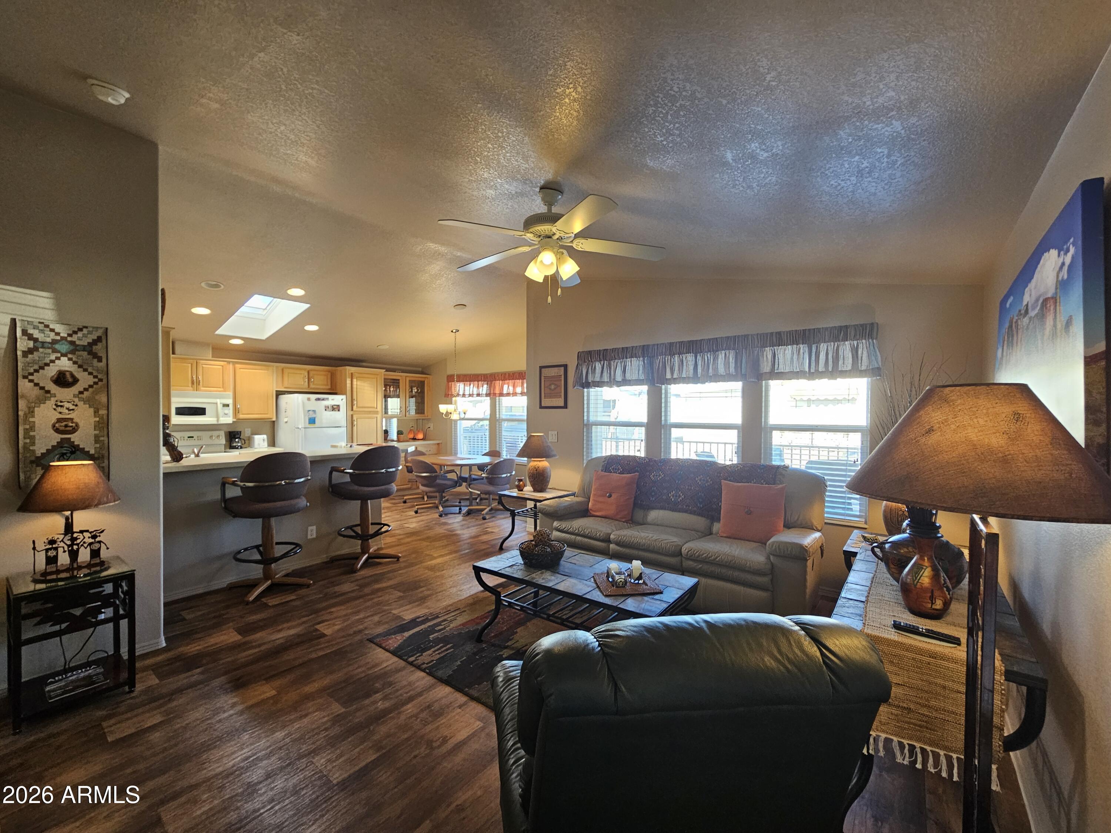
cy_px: 416
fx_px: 417
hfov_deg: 106.2
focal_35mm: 13
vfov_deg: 89.9
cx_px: 556
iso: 125
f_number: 2.2
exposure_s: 1/60
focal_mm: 2.2
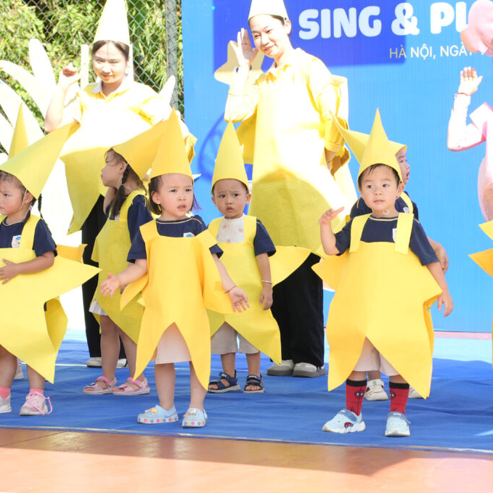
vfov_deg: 14.2
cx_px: 306
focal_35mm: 123
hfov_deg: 14.2
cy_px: 246
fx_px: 1982
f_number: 5.6
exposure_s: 1/320
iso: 320
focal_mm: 64
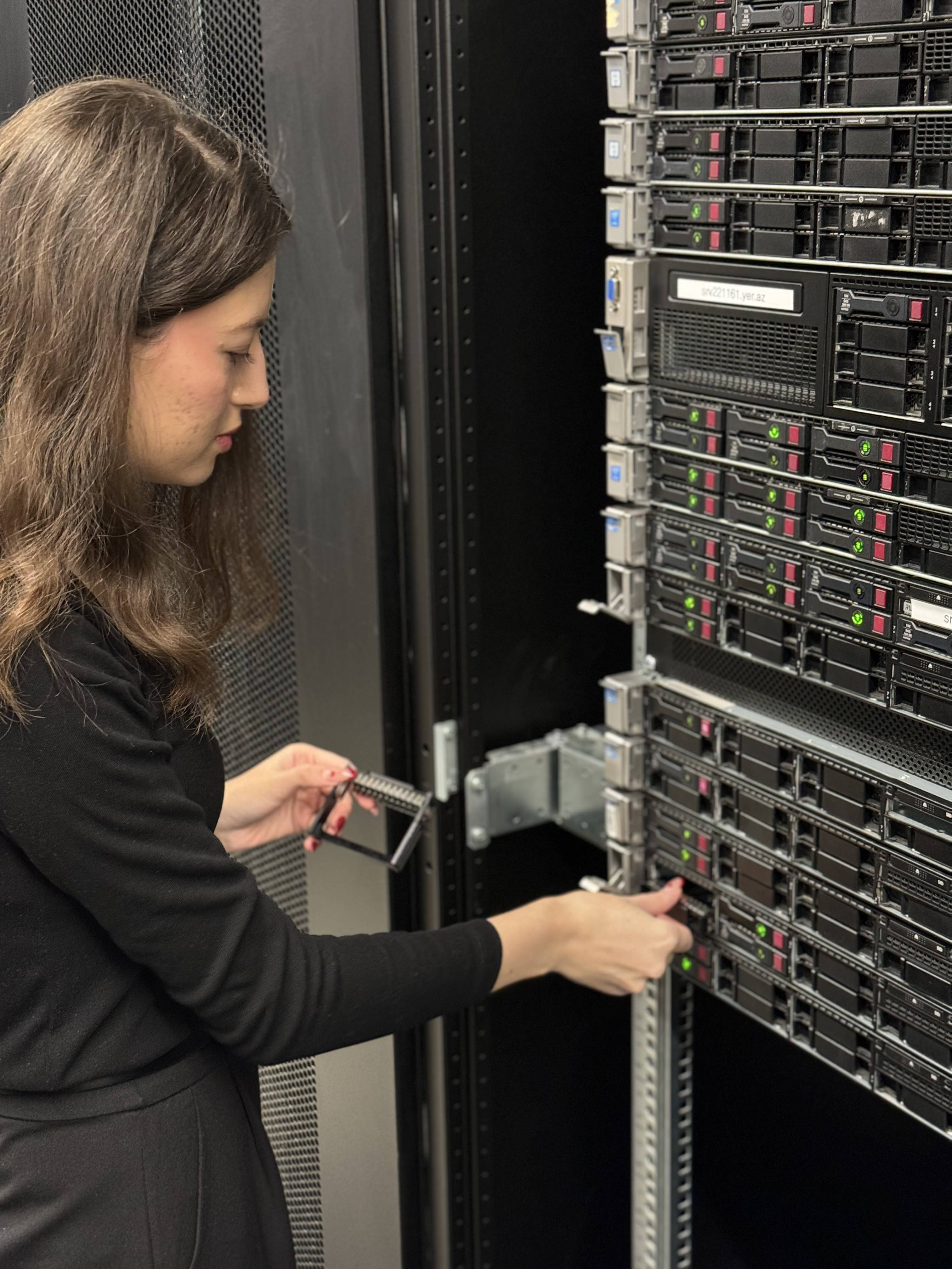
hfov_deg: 30.3
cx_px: 476
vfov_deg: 39.7
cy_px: 634
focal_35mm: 48
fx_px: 1760
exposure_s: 1/40
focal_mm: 6.76
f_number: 1.78
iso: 400
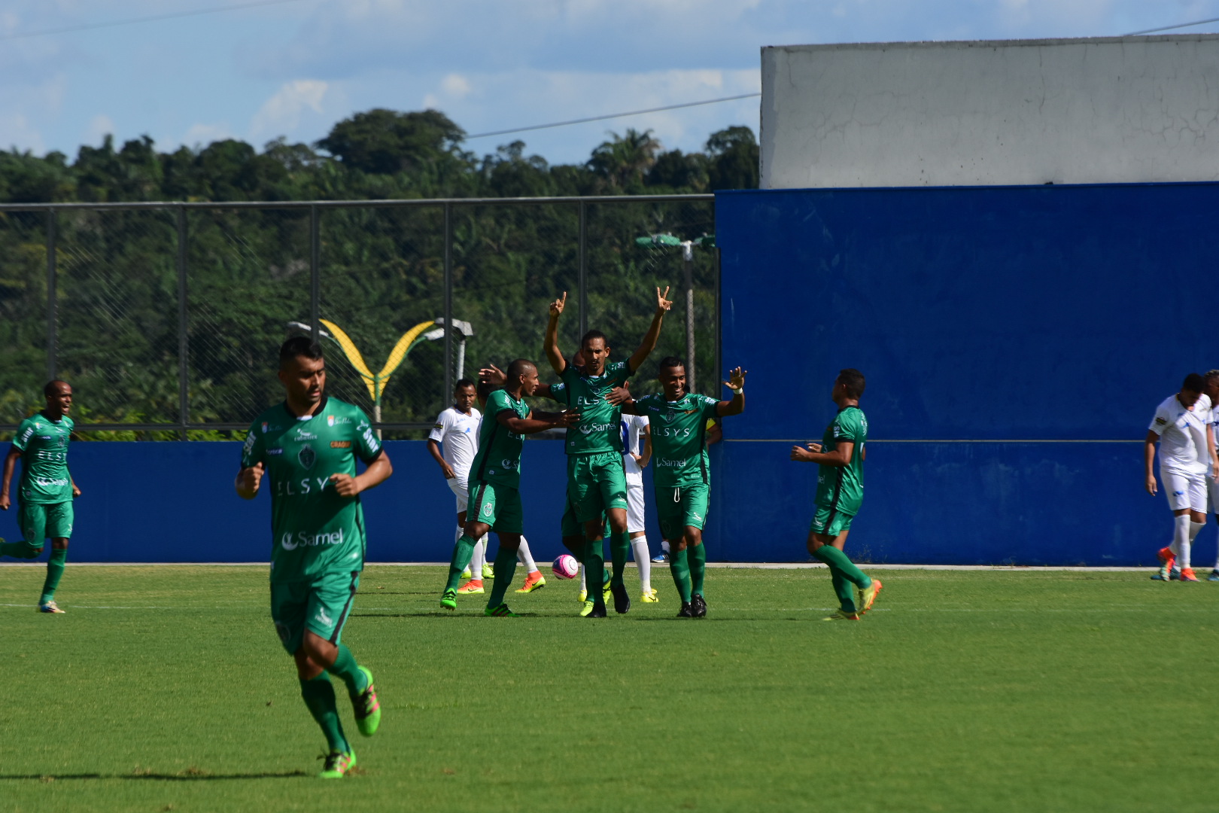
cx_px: 610
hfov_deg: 6.9
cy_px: 406
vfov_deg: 4.6
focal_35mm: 300
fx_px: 10158
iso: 400
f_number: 7.1
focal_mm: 200
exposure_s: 1/2000
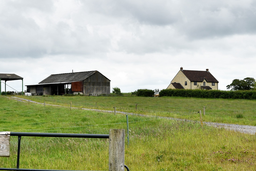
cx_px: 33
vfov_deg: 20.6
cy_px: 92
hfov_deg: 29.5
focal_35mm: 66
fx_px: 469
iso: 125
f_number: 5.6
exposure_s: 1/800
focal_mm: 23
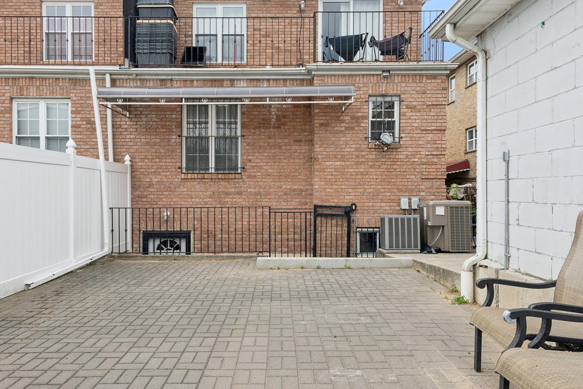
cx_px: 310
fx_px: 405
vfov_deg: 51.3
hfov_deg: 71.4
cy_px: 192
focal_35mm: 25
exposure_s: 1/60
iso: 100
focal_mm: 20
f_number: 11
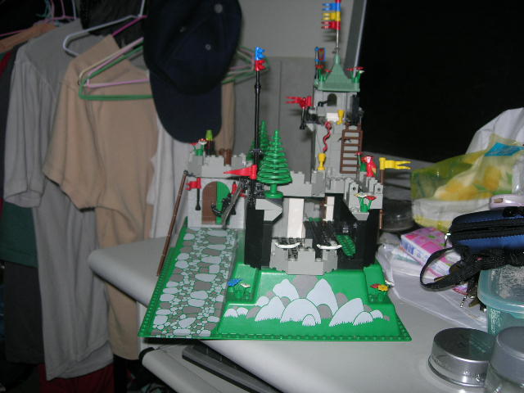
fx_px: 575
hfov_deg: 49.0
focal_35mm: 38
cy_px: 196
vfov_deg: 37.7
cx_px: 262
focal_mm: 7.8
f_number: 2.8
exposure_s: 1/60.1
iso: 64
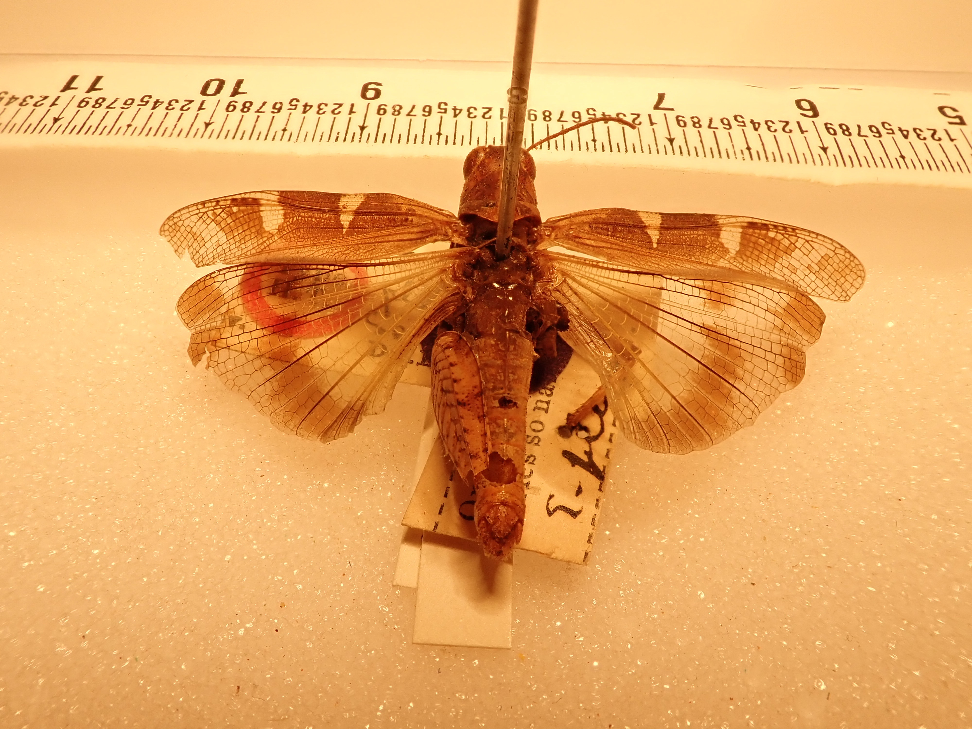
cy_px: 364
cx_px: 486
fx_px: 842
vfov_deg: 46.8
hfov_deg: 60.0
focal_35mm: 30
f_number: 3.2
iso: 100
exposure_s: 1/125
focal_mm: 5.5
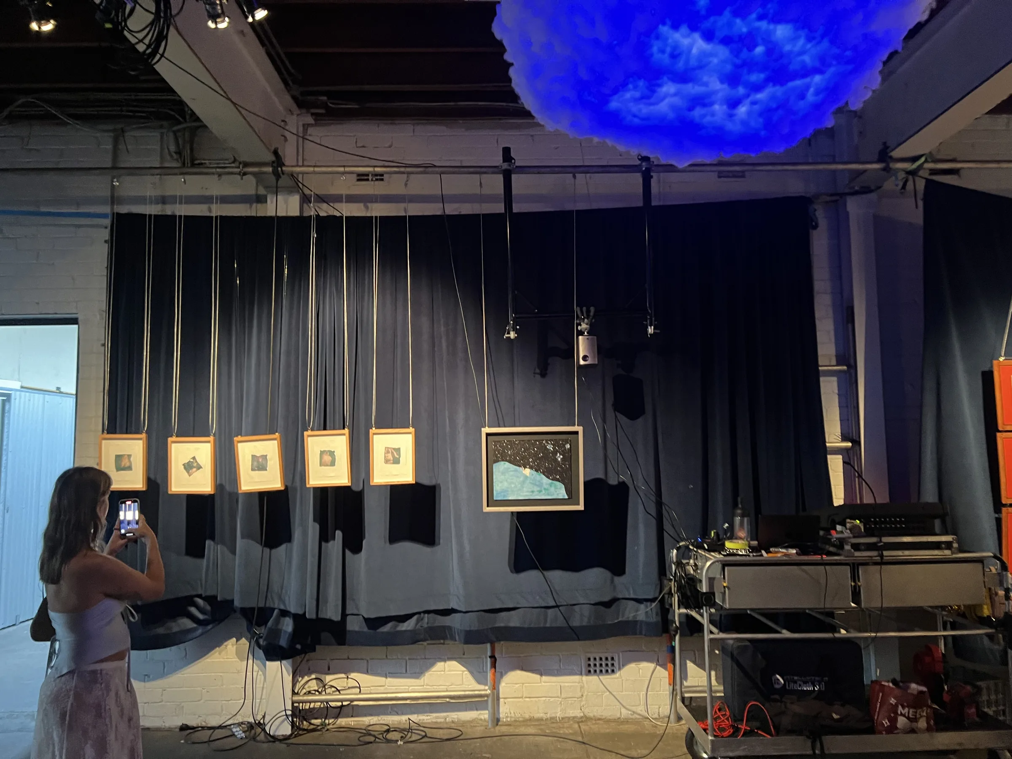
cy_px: 380
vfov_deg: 53.1
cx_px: 506
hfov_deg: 67.3
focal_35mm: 26
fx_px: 760
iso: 640
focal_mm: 5.7
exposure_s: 1/25
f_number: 1.5
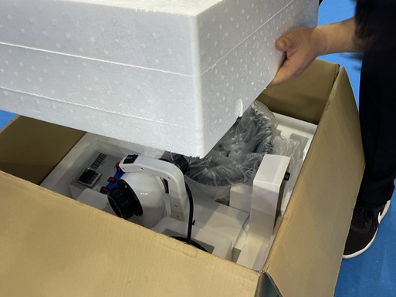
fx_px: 446
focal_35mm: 39
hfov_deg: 47.8
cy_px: 84
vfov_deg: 36.2
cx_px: 219
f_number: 1.6
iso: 100
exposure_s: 1/100
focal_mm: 5.1
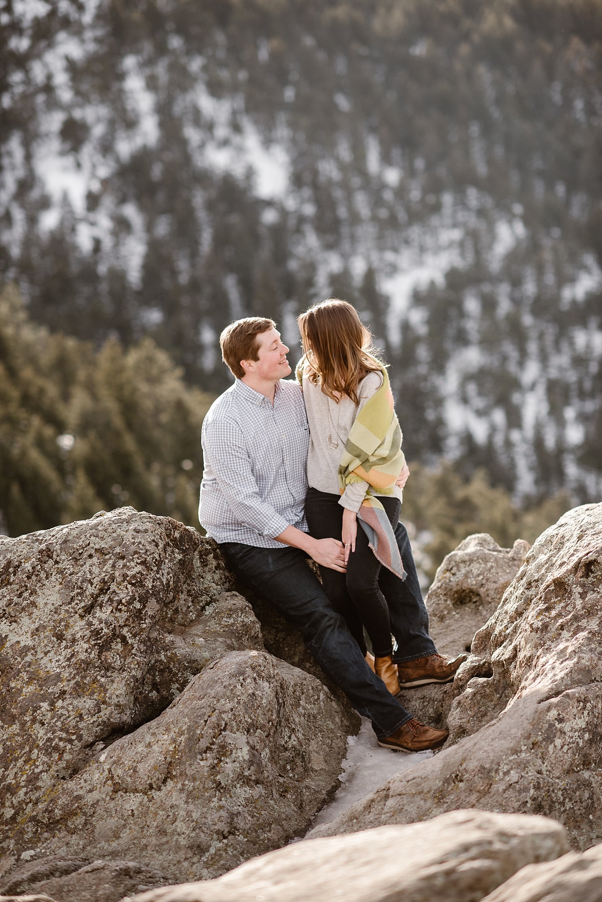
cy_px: 451
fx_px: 2130
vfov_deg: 23.9
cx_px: 301
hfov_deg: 16.1
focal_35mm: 85
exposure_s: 1/3200
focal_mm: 85
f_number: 2.2
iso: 500
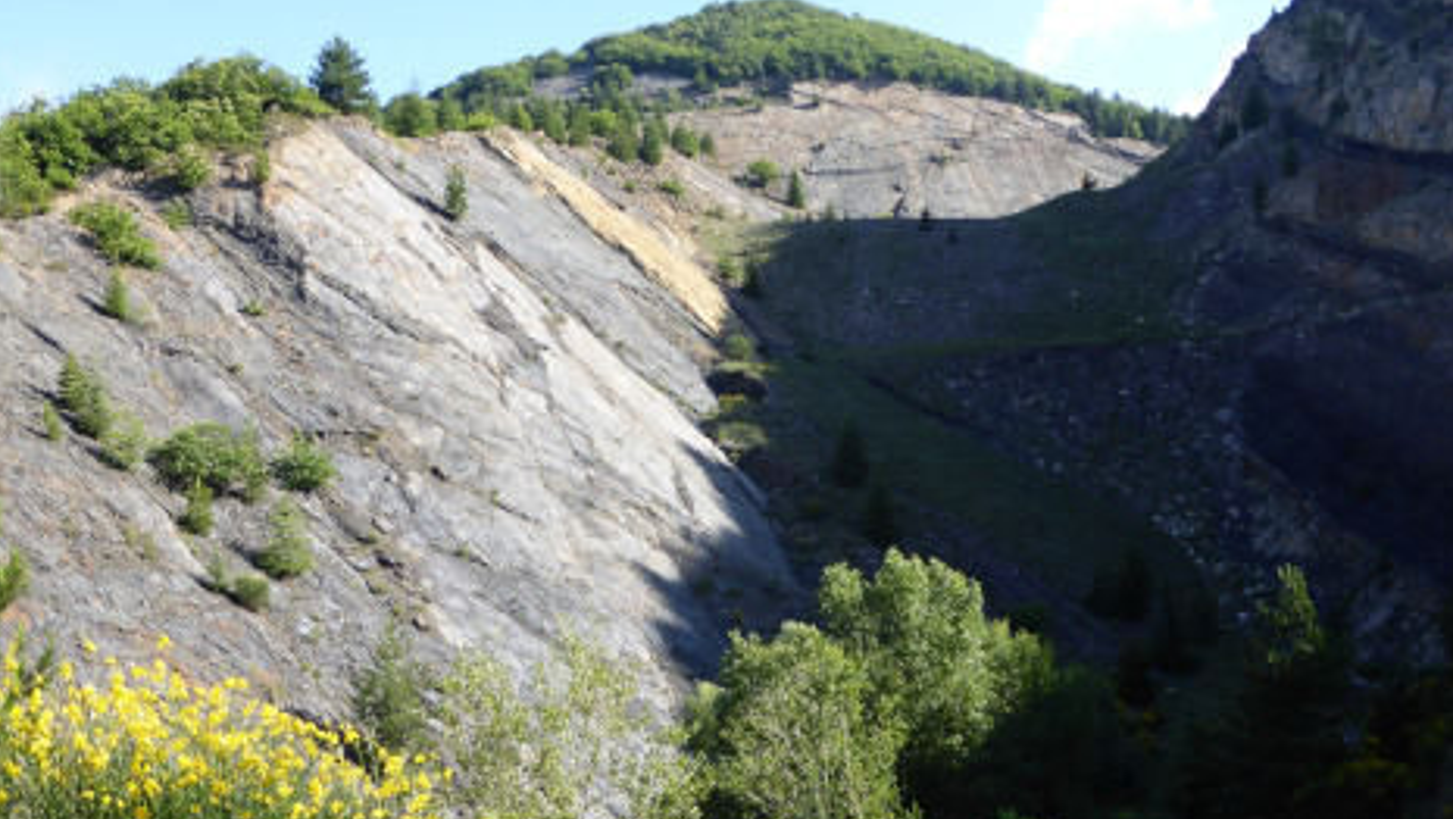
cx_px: 700
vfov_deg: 29.0
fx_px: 1580
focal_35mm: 41
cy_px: 499
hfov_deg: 49.4
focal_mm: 6.1
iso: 100
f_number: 3.7
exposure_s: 1/320
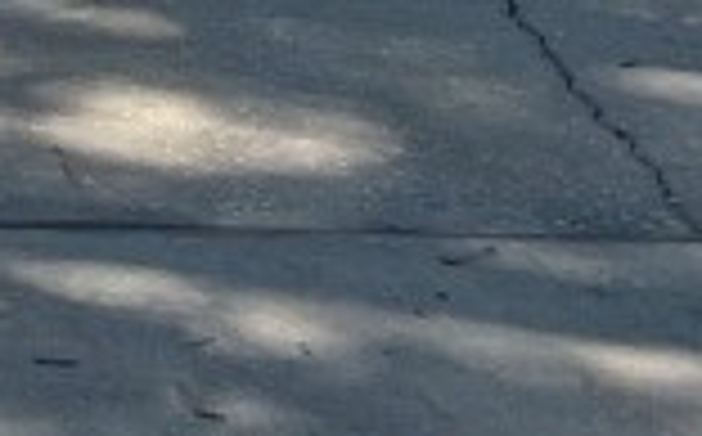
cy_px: -1223
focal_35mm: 181
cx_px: -554
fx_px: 3458
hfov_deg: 10.9
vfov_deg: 6.2
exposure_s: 1/2101
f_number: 1.6
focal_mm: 5.1
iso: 50
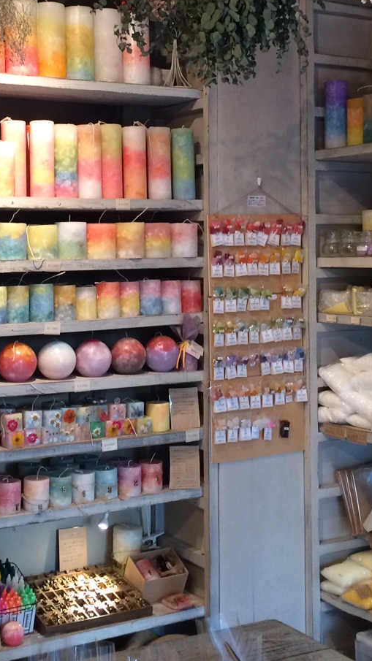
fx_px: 1000
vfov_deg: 36.2
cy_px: 215
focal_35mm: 57
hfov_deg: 21.1
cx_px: 153
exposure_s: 1/30
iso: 160
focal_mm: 4.15
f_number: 2.2
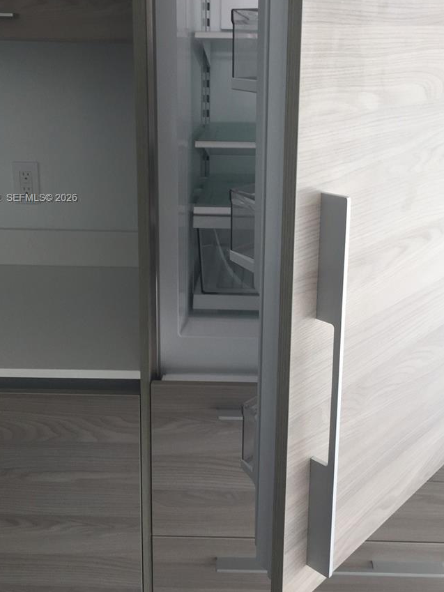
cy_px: 199
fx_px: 701
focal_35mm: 41
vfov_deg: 45.1
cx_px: 262
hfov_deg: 35.0
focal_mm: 4.15
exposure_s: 1/120
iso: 40
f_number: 2.2
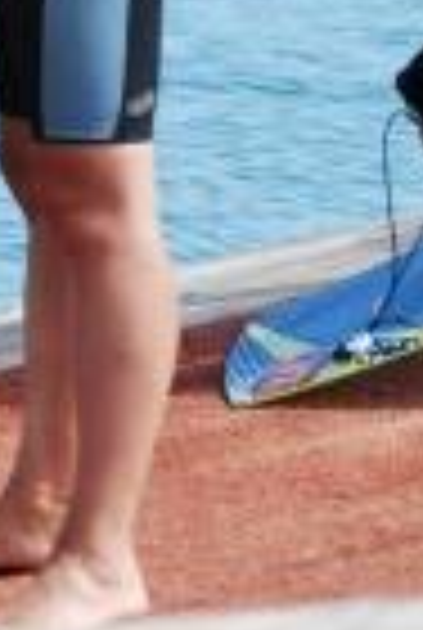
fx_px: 9260
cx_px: -36
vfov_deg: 3.9
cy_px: -320
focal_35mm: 528
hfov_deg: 2.6
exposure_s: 1/400
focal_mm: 110
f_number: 5
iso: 200
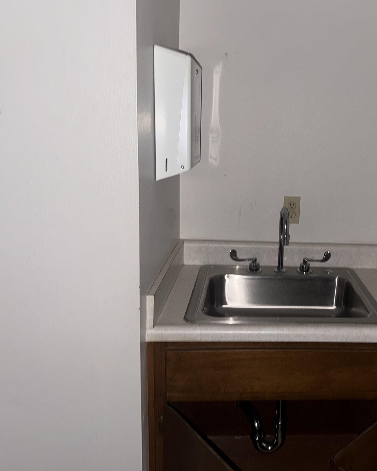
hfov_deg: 42.9
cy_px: 224
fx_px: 460
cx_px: 290
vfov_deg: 54.2
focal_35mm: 33
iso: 50
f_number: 1.78
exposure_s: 1/4
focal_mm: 6.76
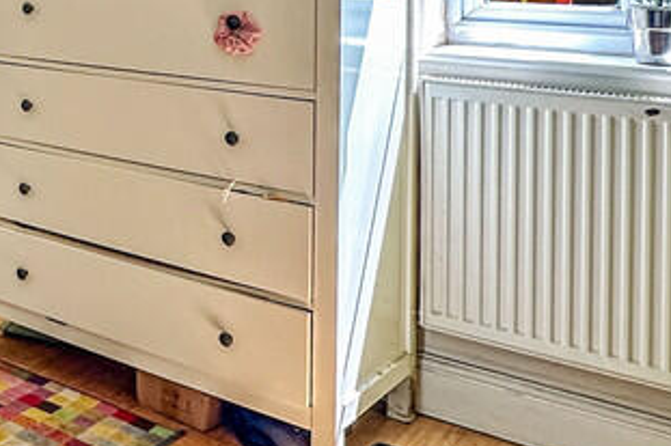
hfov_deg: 32.7
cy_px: 200
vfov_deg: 28.0
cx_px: -162
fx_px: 894
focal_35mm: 48
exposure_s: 1/100
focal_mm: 2.22
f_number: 2.2
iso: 200
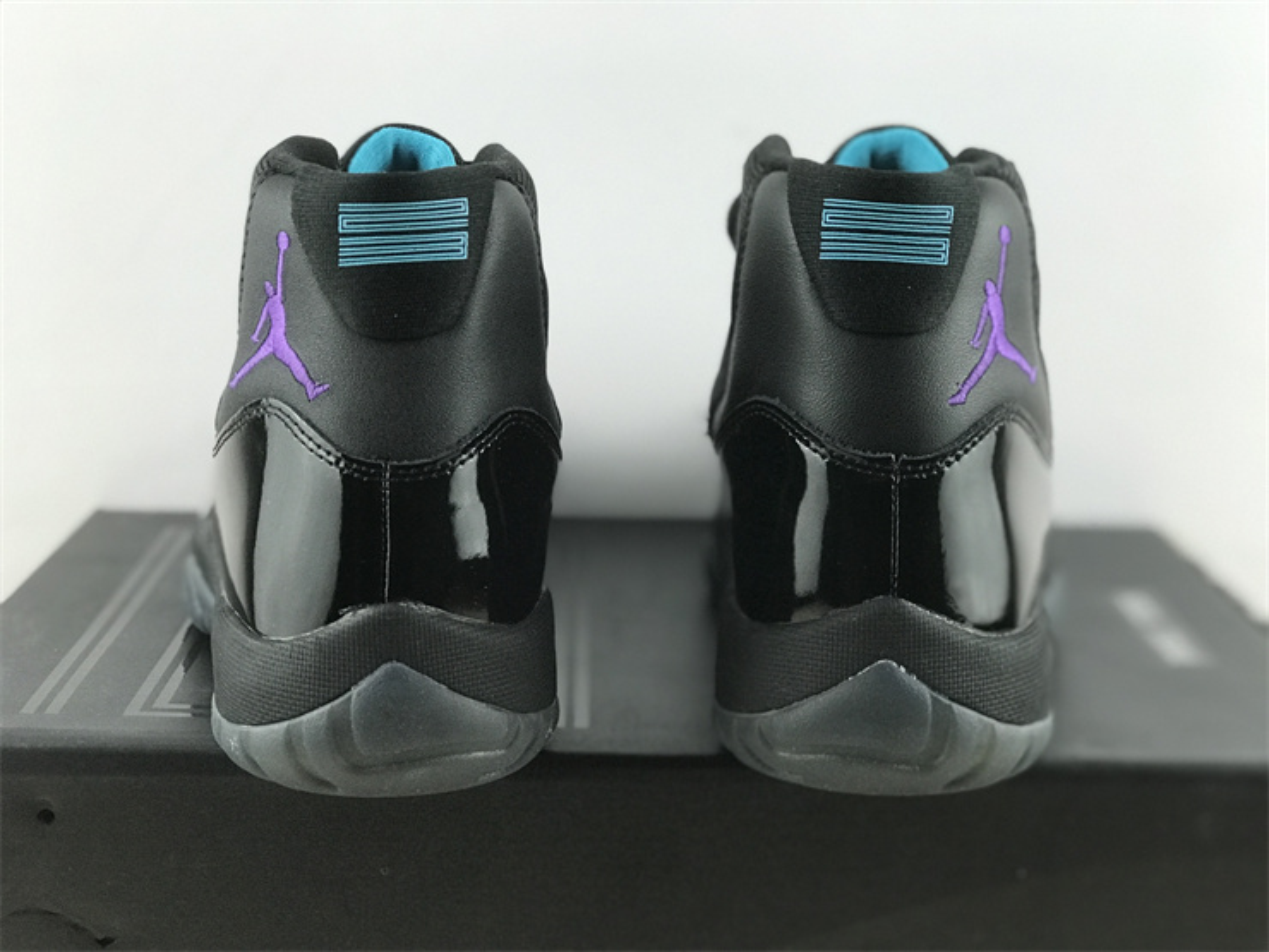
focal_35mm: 57
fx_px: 2090
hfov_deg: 33.8
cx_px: 634
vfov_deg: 25.7
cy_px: 476
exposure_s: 1/50
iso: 100
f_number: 2.8
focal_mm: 6.6
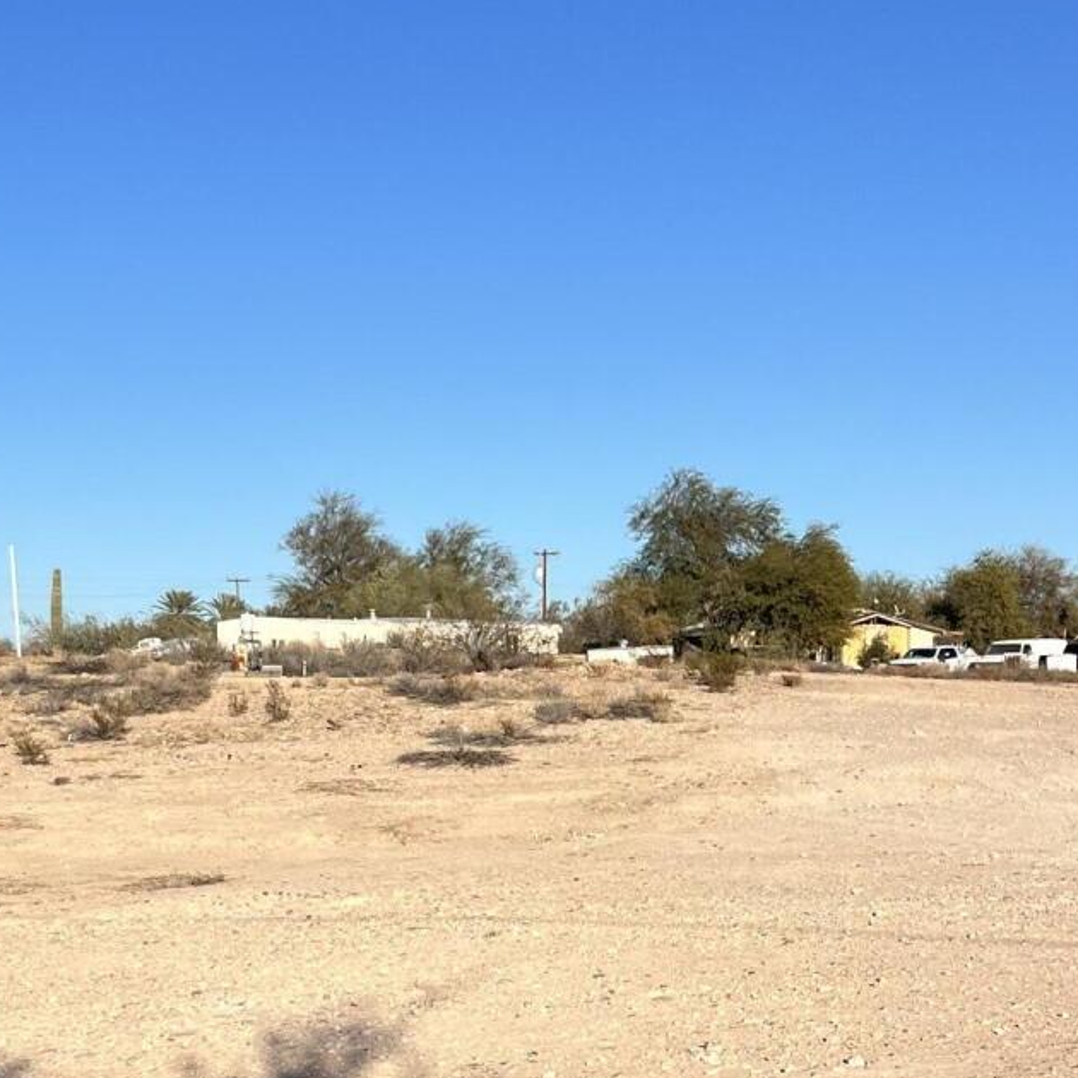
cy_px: 761
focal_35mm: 73
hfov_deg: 23.3
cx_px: 221
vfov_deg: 23.5
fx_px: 2572
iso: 50
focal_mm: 5.7
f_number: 1.5
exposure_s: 1/5882
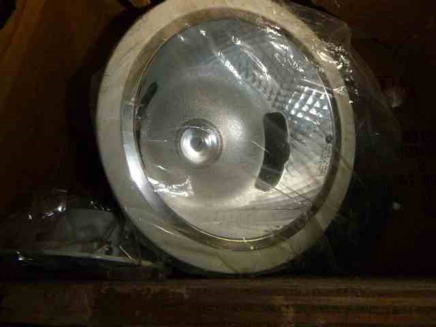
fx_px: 315
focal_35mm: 25
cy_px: 164
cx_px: 218
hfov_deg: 69.4
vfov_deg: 54.9
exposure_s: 1/60
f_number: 3.9
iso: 400
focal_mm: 4.5
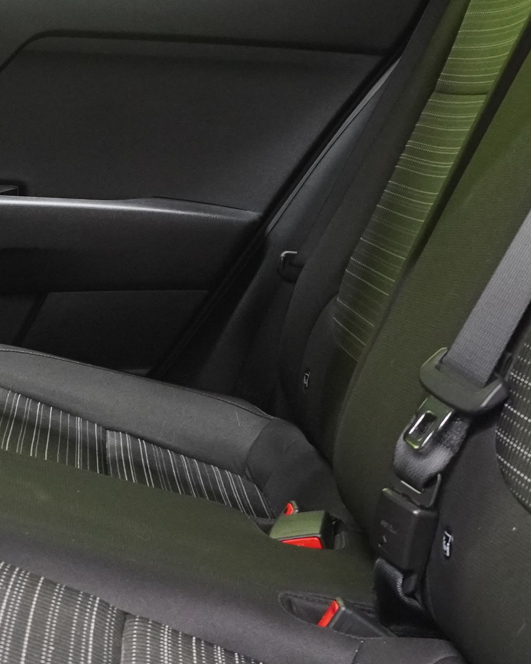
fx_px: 1493
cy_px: 218
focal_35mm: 76
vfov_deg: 24.9
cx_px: -6
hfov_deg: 19.6
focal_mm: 16
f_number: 3.5
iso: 2000
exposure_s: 1/30
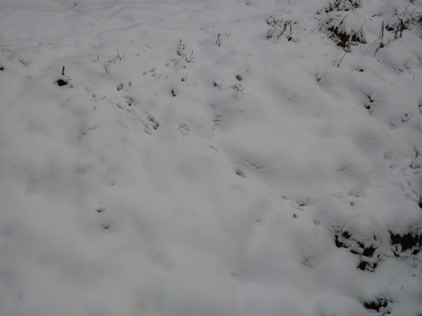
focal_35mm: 63
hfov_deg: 30.7
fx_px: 768
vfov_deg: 23.3
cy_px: 158
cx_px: 211
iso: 80
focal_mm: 10.3
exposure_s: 1/250
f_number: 4
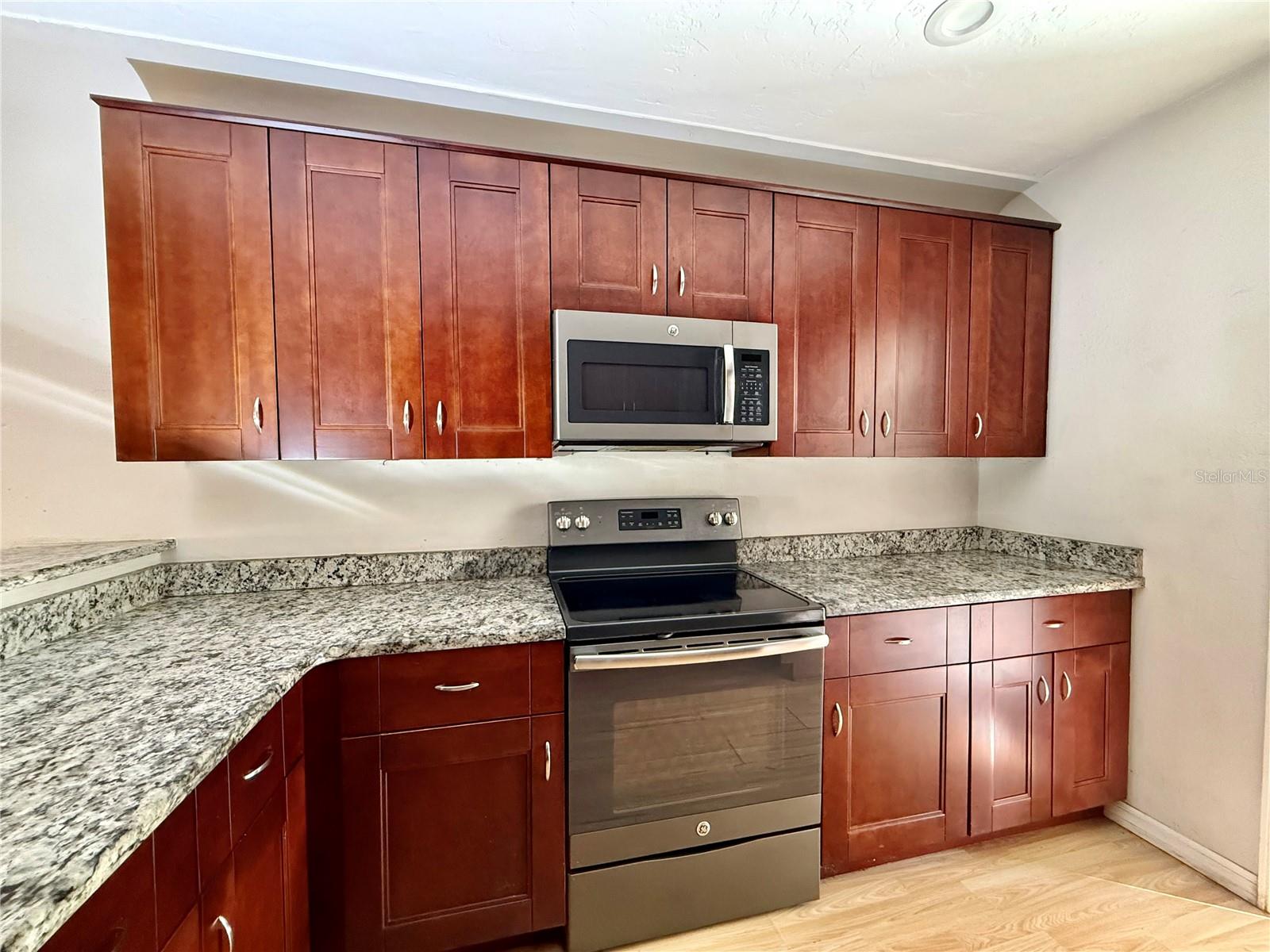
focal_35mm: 14
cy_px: 476
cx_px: 635
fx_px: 514
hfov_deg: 102.1
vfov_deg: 85.7
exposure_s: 1/60
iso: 640
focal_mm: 2.22
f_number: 2.2
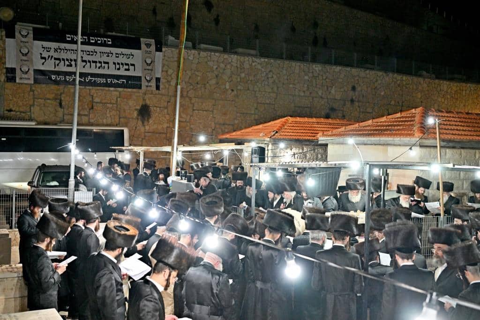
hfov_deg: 51.9
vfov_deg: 36.0
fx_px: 493
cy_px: 160
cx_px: 240
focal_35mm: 37
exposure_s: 1/125
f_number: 4
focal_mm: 37
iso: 1600
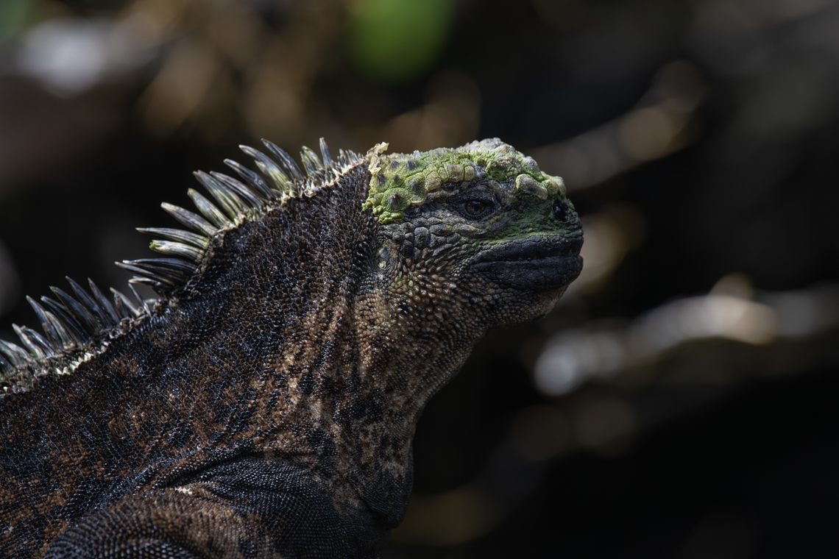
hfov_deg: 4.1
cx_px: 420
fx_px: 11652
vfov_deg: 2.7
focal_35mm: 500
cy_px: 280
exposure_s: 1/1000
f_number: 7.1
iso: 1250
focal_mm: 500
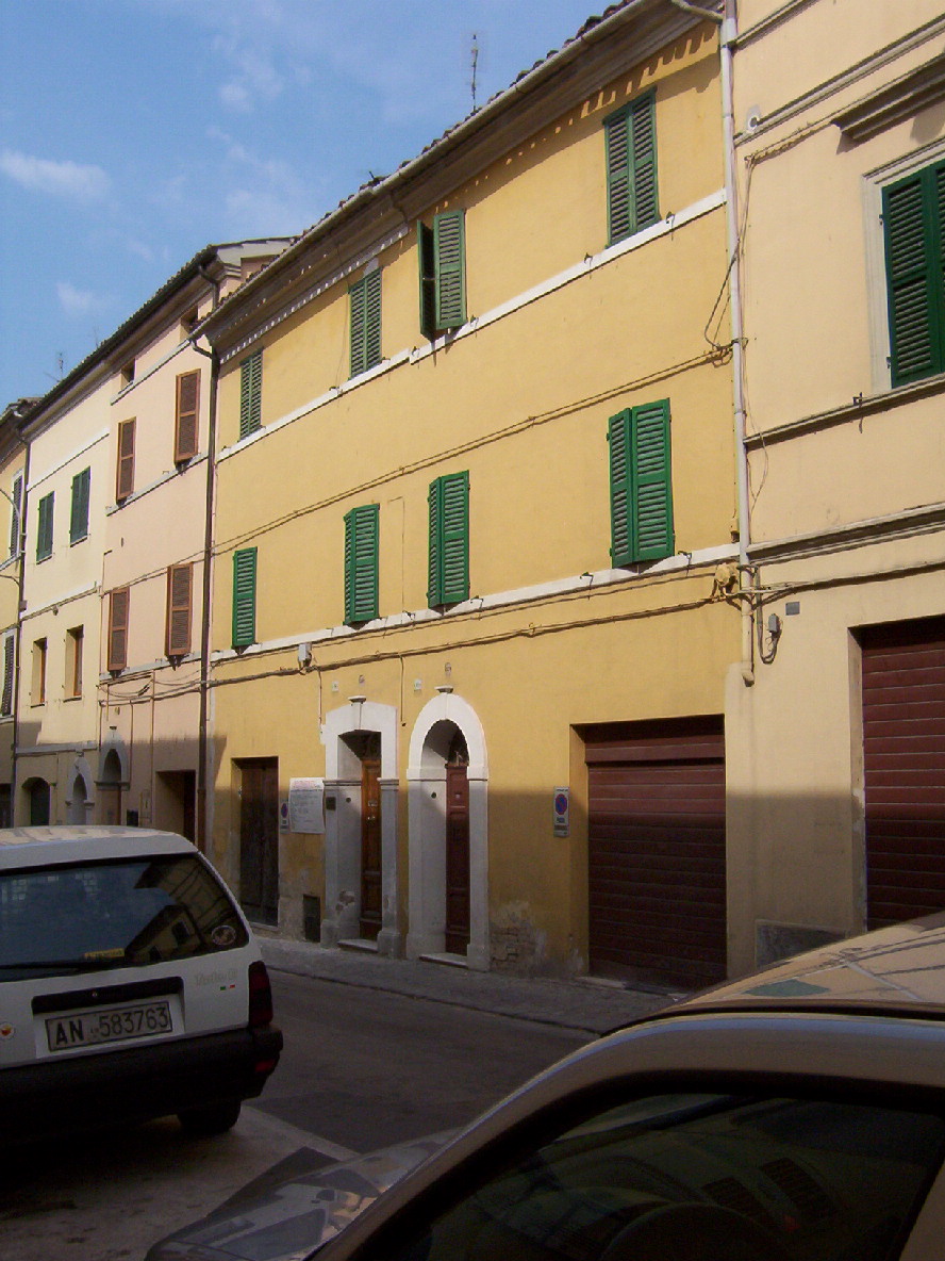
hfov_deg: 39.7
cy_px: 630
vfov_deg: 51.4
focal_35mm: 36
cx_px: 472
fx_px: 1310
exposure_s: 1/1247
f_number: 5.24
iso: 100
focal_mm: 5.54
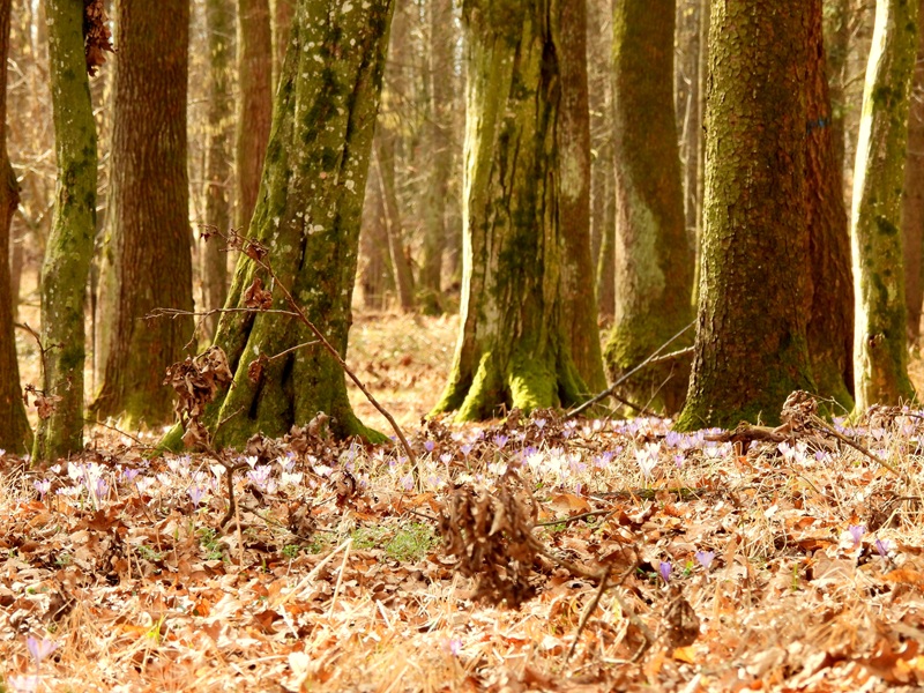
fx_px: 6406
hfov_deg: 8.2
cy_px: 346
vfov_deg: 6.2
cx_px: 462
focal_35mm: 240
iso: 220
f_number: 4.5
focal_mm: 42.8
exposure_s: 1/125
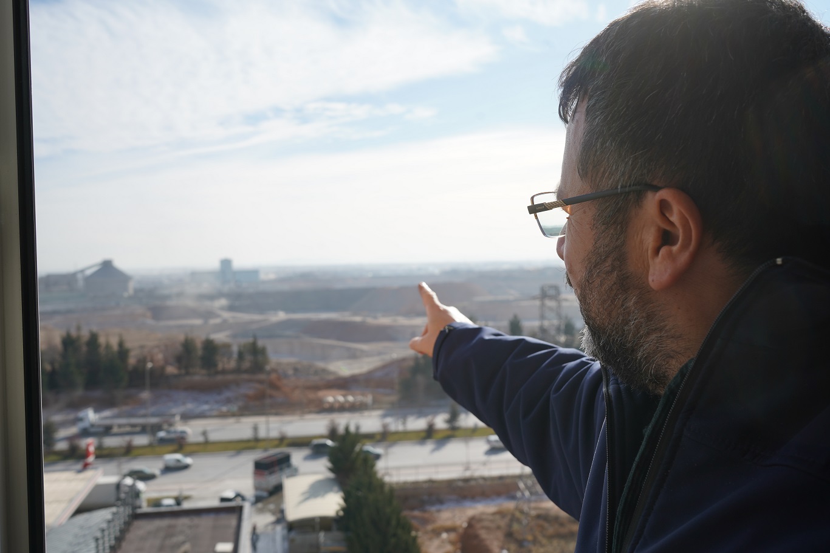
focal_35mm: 33
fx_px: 761
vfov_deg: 40.0
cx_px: 415
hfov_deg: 57.2
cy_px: 276
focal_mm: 33
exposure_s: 1/320
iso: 100
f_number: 8
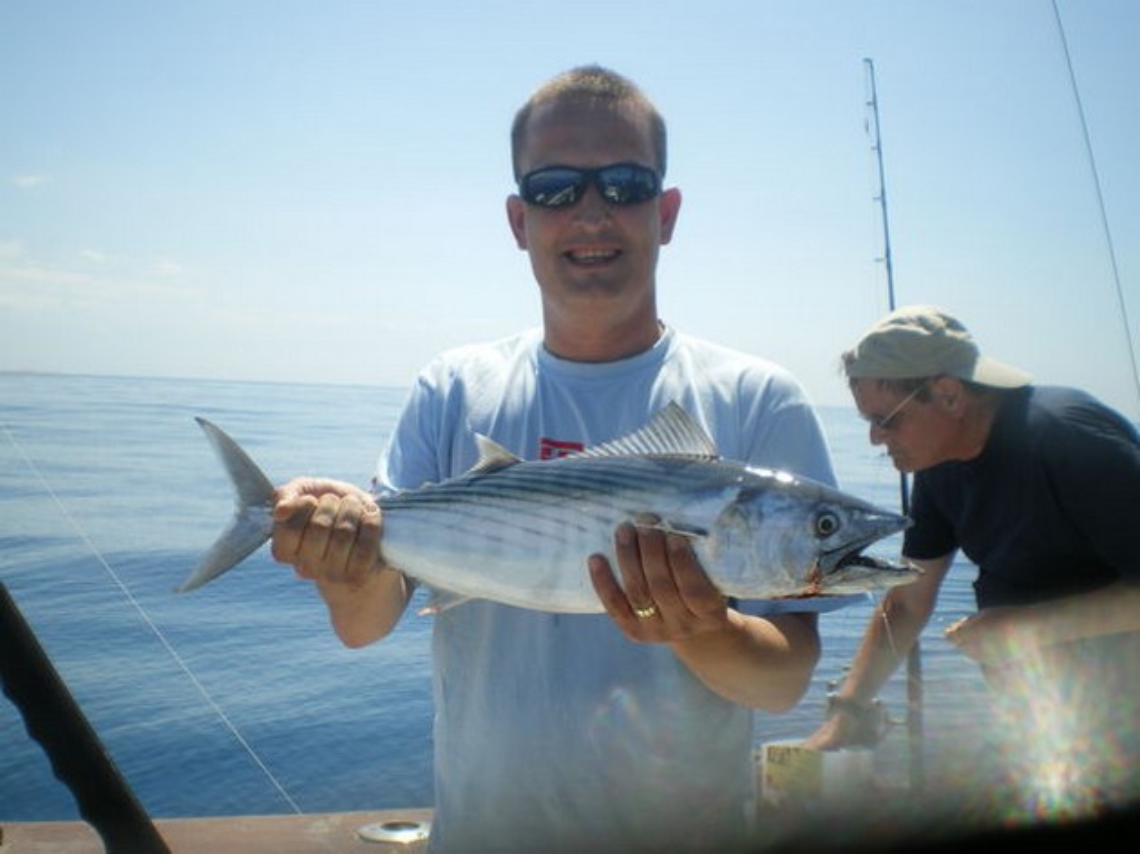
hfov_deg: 51.4
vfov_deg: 39.6
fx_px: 1185
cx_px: 570
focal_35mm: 36
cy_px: 427
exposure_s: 1/500
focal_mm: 6.3
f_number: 4.6
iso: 50
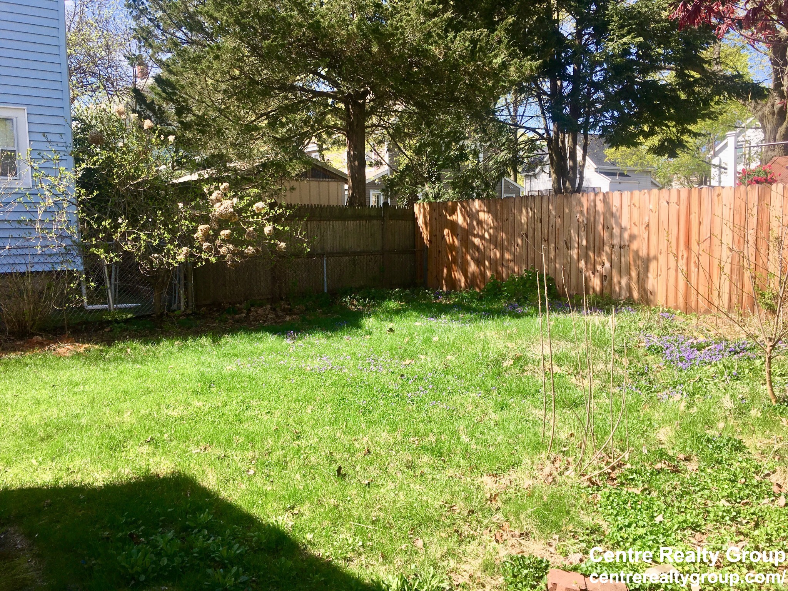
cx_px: 394
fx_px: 660
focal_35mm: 29
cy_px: 296
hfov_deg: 61.7
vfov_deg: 48.2
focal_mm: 4.15
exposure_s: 1/845
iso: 25
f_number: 2.2
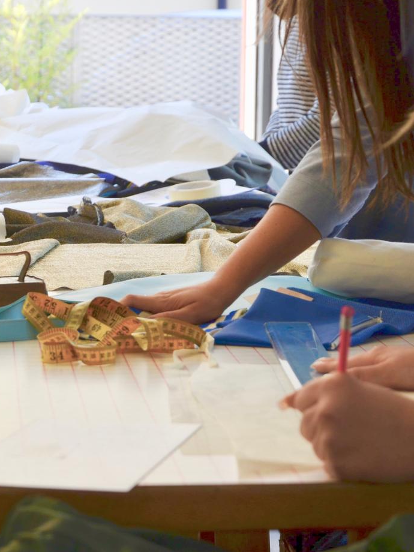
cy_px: 274
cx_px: 76
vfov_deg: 15.5
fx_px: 2025
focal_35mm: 127
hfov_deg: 11.6
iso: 200
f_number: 7.1
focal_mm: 58
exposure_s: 1/200
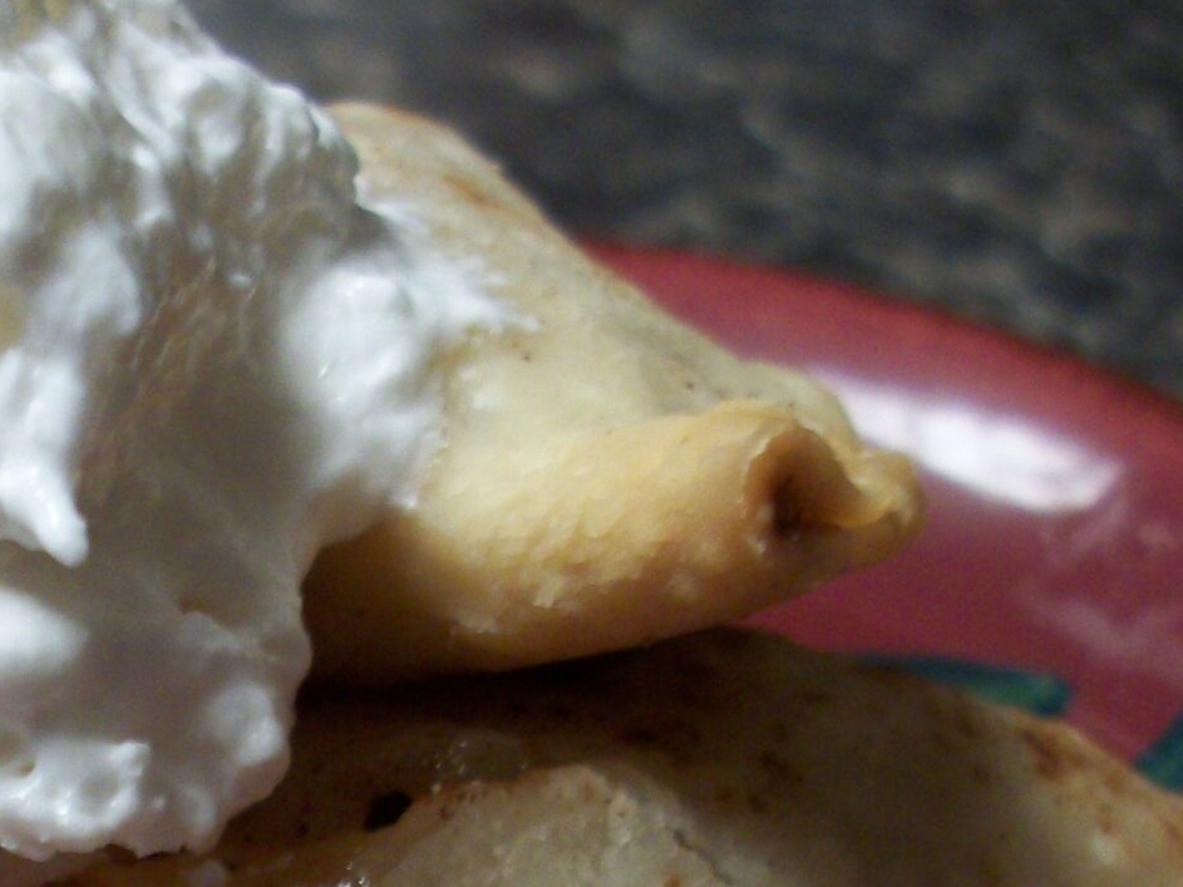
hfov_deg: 20.2
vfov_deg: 15.0
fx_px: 3246
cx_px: 93
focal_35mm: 95
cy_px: 1091
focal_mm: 6.3
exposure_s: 1/15
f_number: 3.1
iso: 160
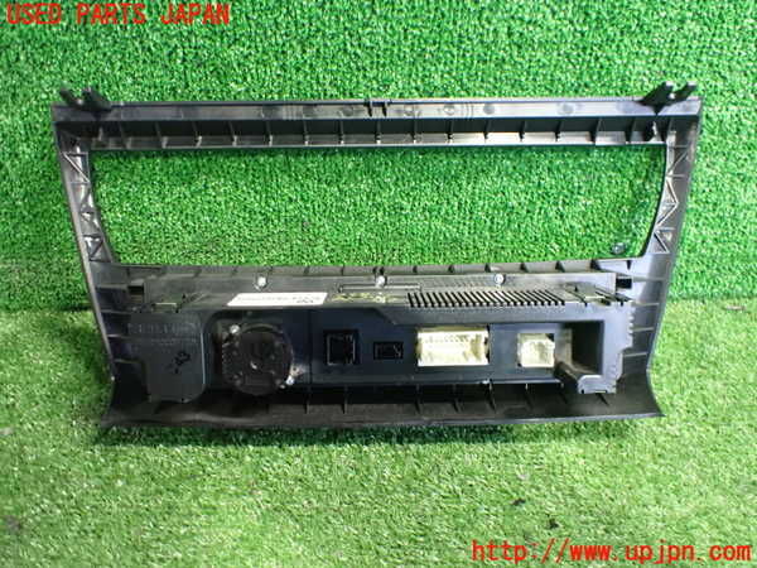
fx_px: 656
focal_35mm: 30
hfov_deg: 60.0
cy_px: 284
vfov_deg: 46.8
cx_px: 378
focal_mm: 5.4
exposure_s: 1/30
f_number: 2.3
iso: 1250
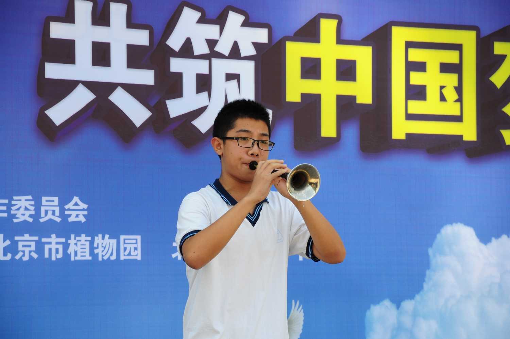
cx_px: 255
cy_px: 170
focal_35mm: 158
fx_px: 2228
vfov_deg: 8.7
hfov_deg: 13.1
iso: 200
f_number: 9
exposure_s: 1/125
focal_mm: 105
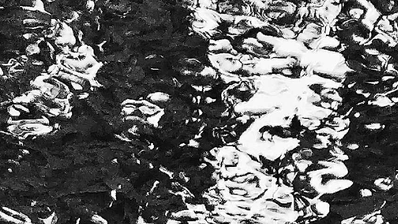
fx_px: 5457
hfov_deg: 4.1
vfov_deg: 2.3
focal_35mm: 517
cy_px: 549
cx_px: -364
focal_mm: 21.6
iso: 400
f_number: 4.9
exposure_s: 1/100
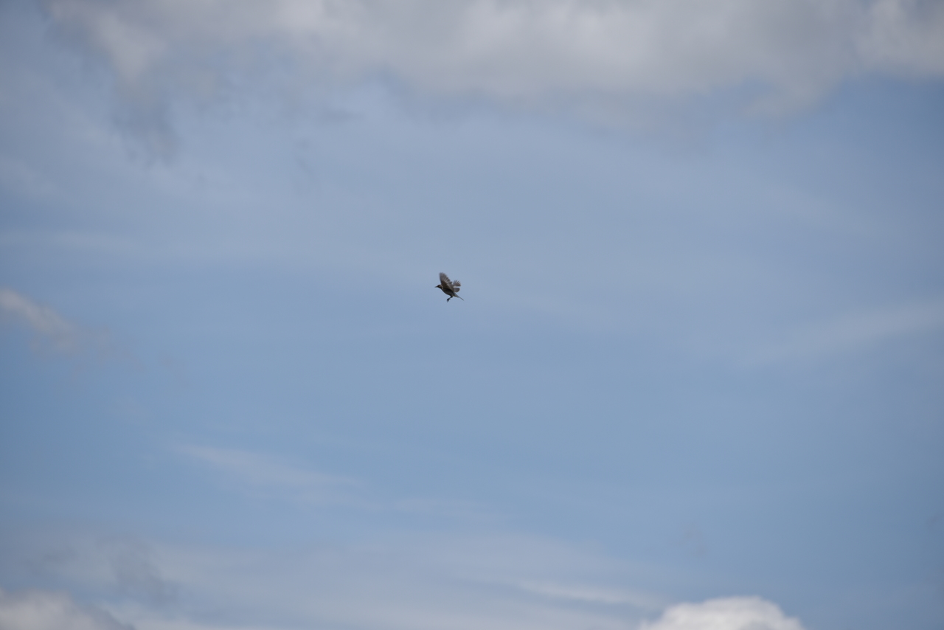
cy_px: 315
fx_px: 7868
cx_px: 472
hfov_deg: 6.9
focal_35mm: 300
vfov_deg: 4.6
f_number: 8
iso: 100
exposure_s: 1/640
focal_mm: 300
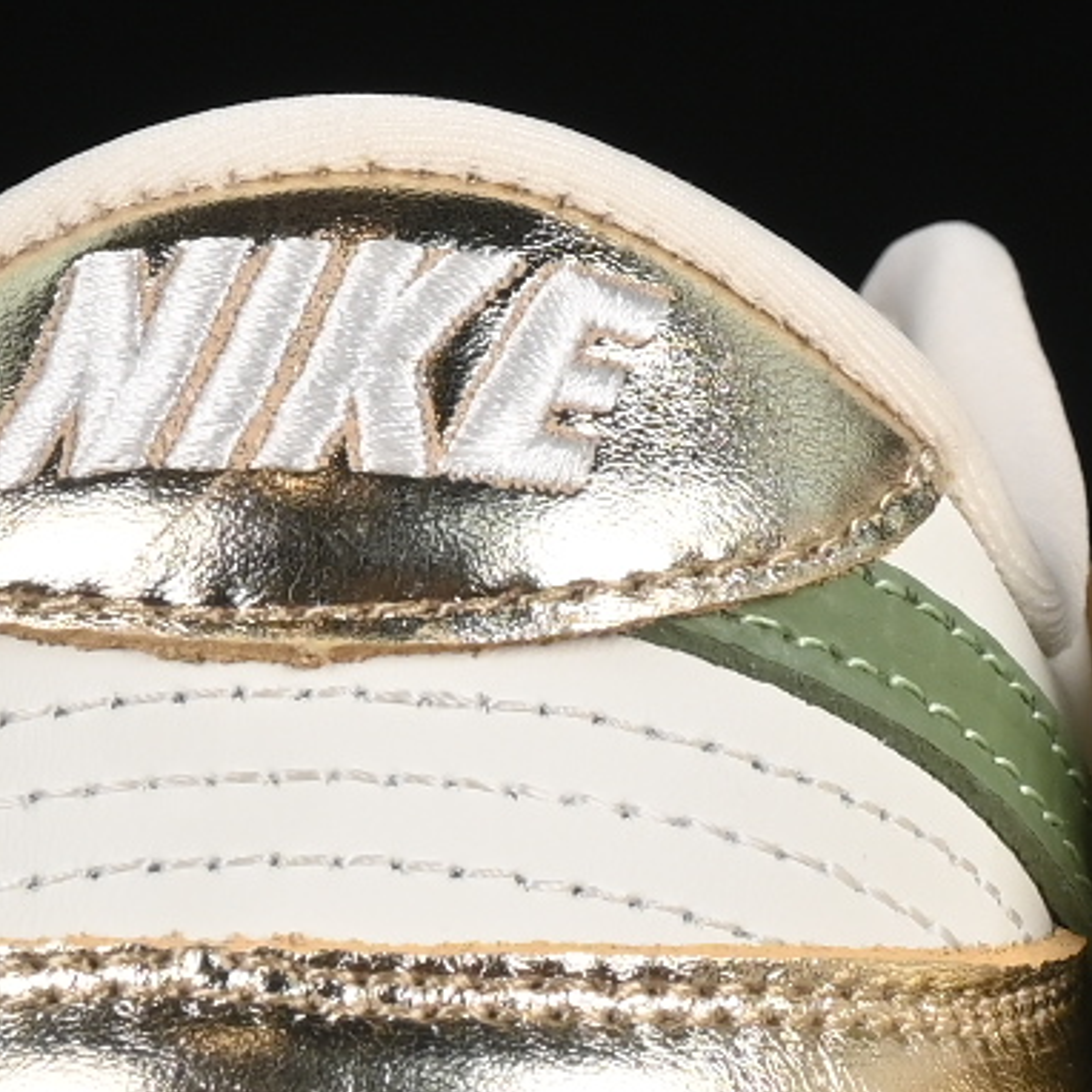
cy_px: 383
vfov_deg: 3.8
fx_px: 16596
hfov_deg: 3.8
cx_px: 1141
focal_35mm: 465
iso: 160
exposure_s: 1/80
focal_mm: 50
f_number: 8
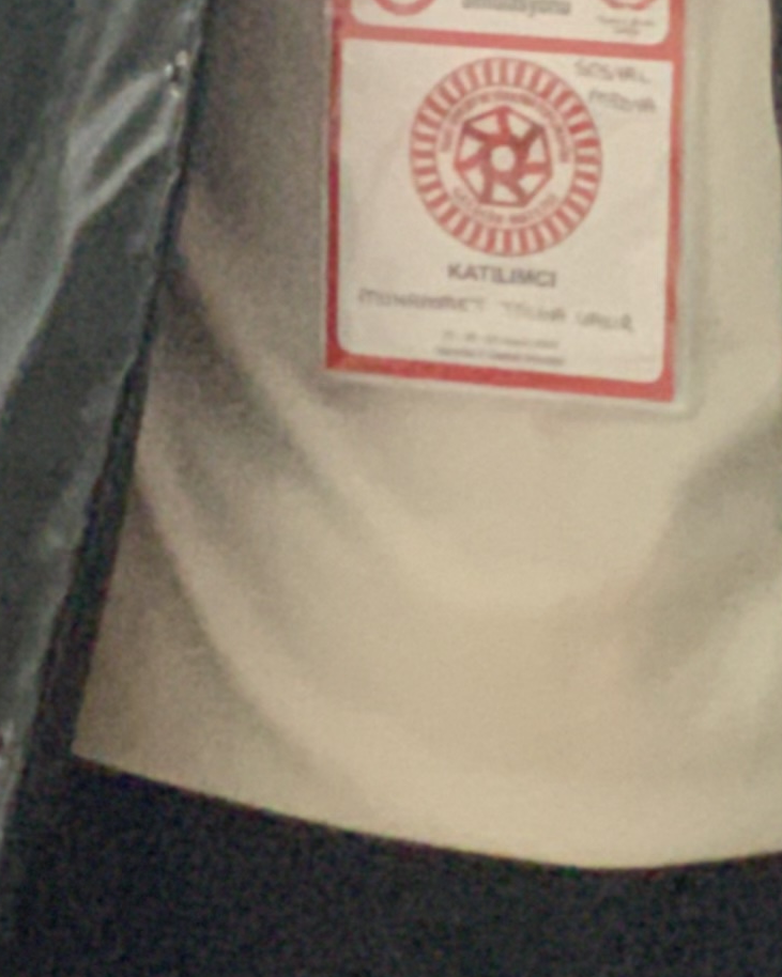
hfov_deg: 6.9
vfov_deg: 8.1
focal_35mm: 224
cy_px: -1121
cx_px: 695
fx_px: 6481
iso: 160
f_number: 2.4
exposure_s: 1/60
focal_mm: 6
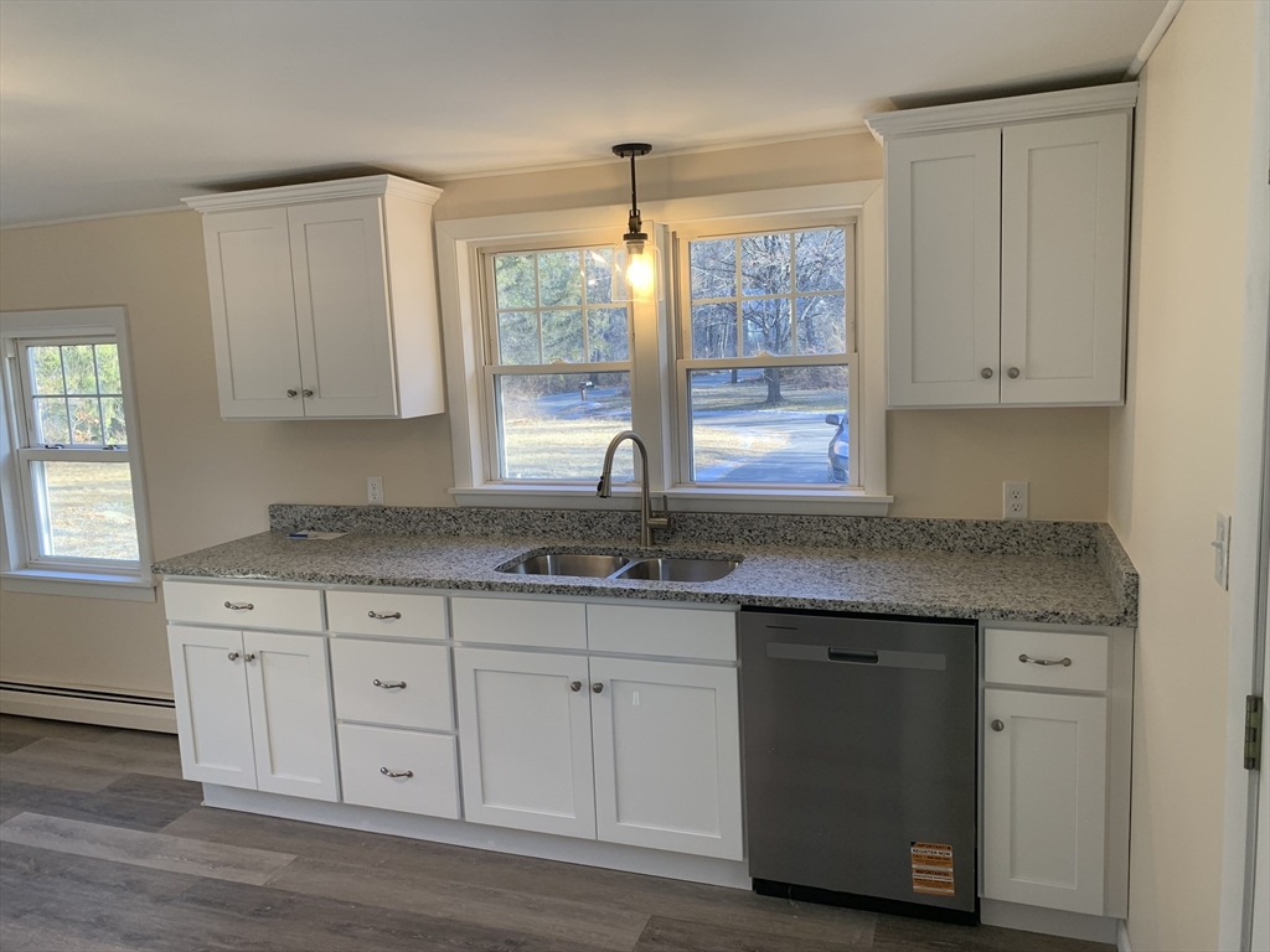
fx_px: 954
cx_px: 635
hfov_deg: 67.3
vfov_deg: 53.1
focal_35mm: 26
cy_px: 476
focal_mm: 4.25
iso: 80
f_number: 1.8
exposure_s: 1/120
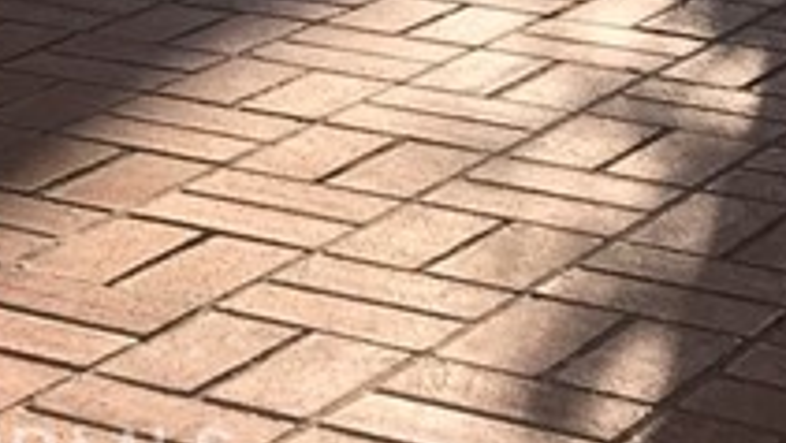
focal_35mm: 153
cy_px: -916
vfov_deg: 7.1
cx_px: -294
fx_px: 3191
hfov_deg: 13.4
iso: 25
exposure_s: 1/620
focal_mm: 4.15
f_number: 2.2
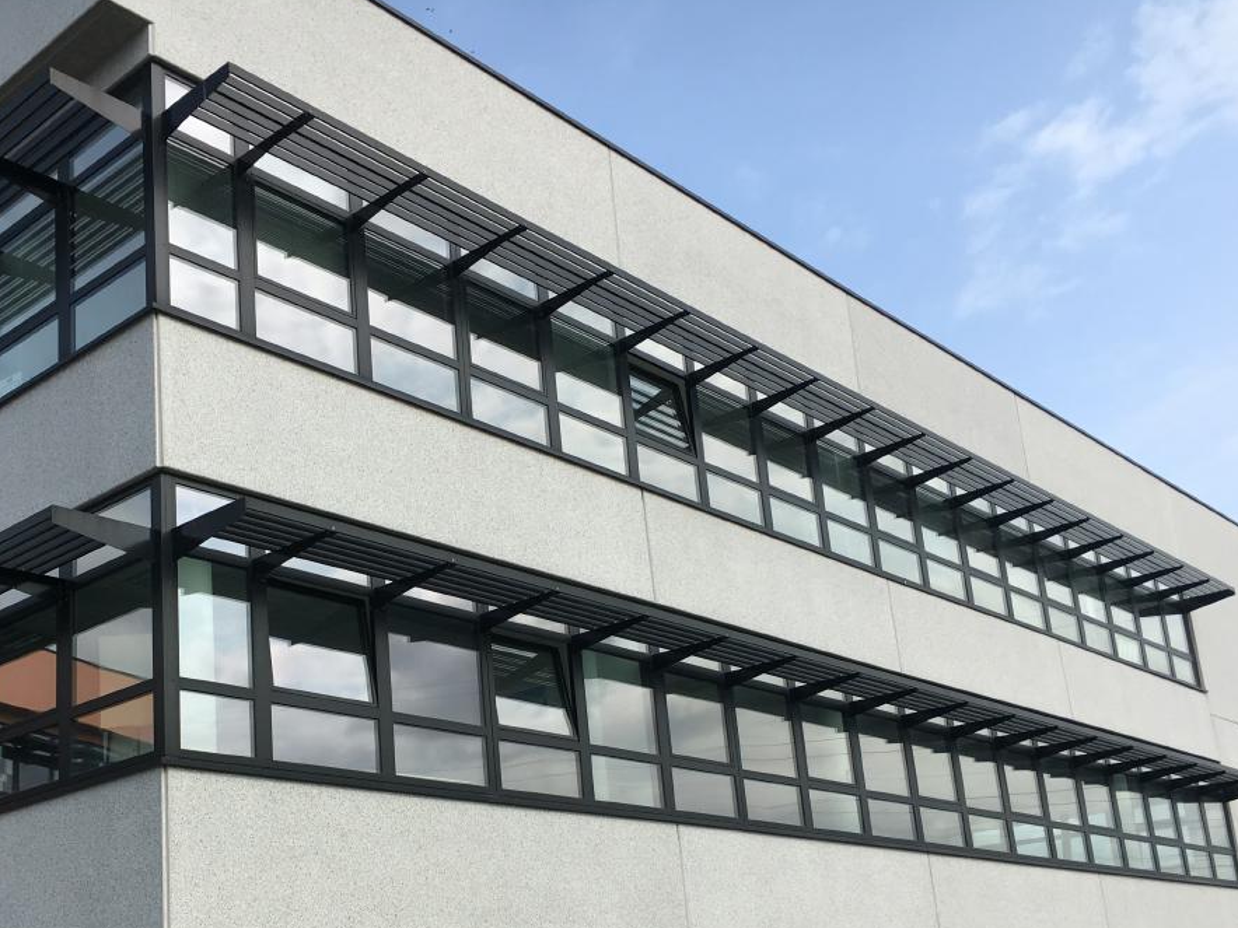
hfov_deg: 44.3
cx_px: 437
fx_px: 1502
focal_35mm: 42
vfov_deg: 33.9
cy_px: 656
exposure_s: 1/1304
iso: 25
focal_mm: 4.15
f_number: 2.2
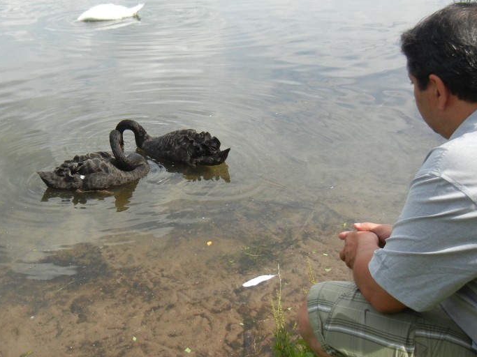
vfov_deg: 32.2
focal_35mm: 45
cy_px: 167
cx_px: 153
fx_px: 620
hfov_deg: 41.5
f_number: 3.5
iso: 160
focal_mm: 5.4
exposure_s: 1/719
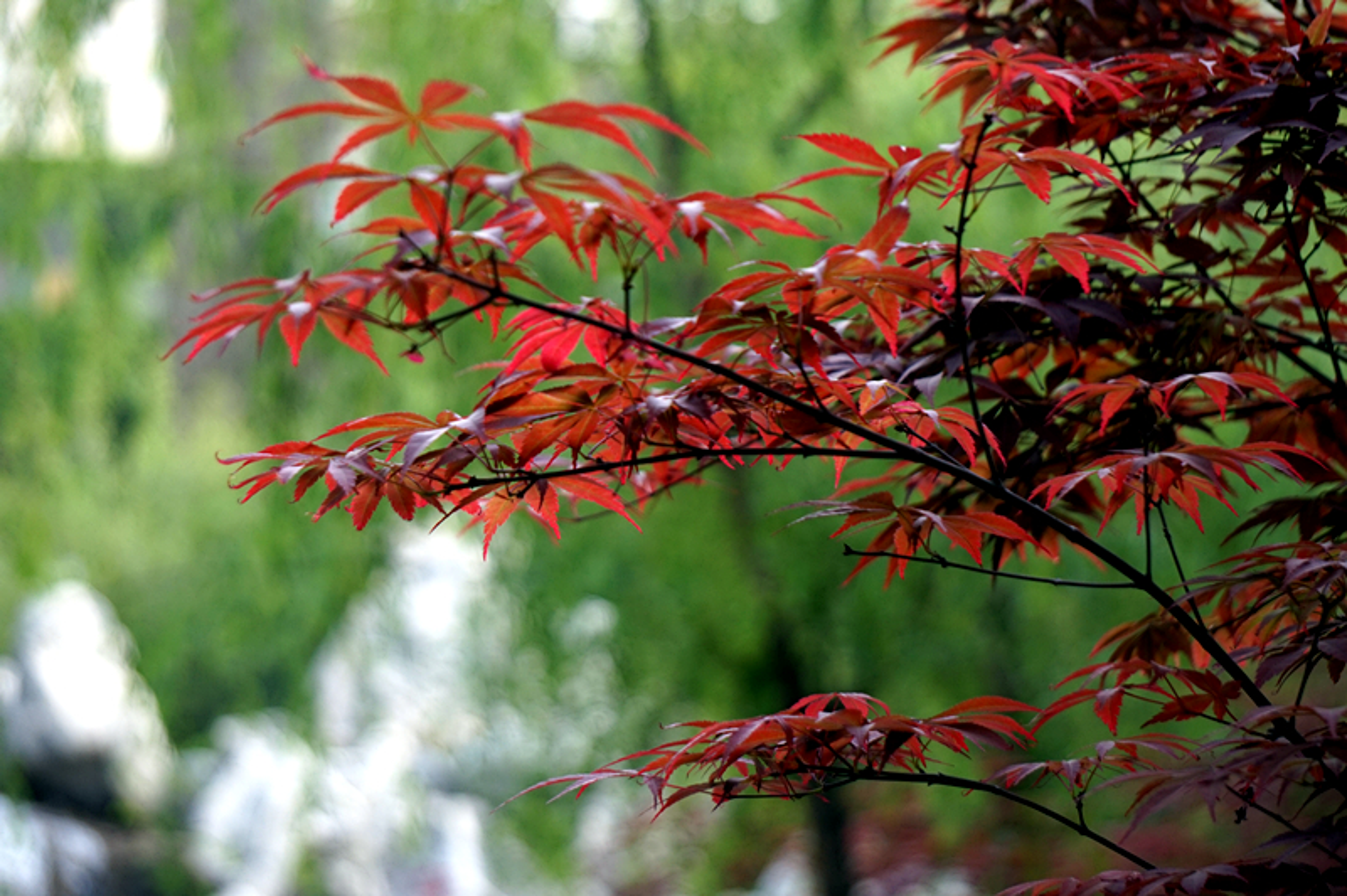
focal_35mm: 140
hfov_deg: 14.7
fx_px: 5215
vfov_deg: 9.8
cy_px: 448
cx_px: 674
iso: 320
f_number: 5.6
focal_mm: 93
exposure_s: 1/160
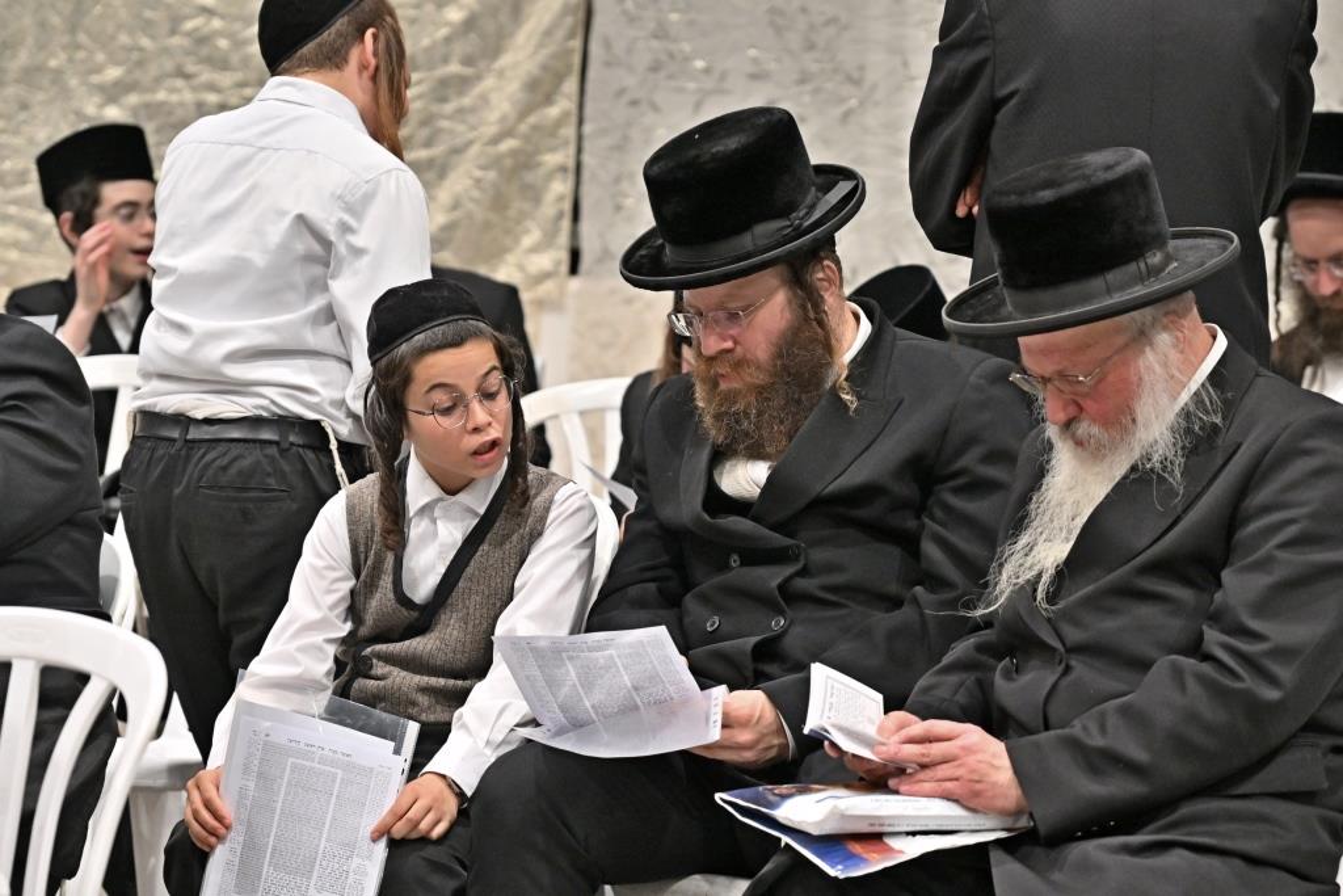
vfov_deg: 7.6
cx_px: 672
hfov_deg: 11.4
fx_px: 6715
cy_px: 448
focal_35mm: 180
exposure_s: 1/160
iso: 1000
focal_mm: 120
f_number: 4
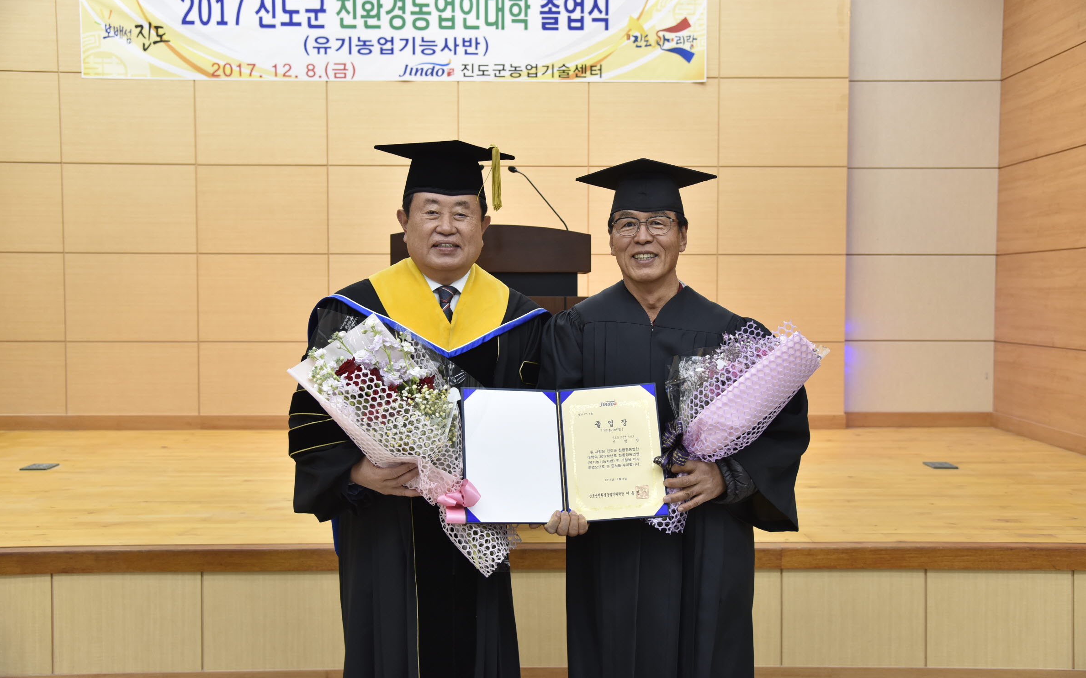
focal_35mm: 35
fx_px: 1036
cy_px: 331
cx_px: 547
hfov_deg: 55.3
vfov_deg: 36.3
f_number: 4.5
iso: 800
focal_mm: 34
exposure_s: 1/125
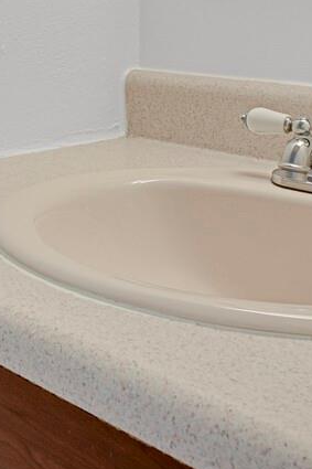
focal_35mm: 64
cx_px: -150
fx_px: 833
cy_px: -23
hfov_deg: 18.8
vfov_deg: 29.0
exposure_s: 2
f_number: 8
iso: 250
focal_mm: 17
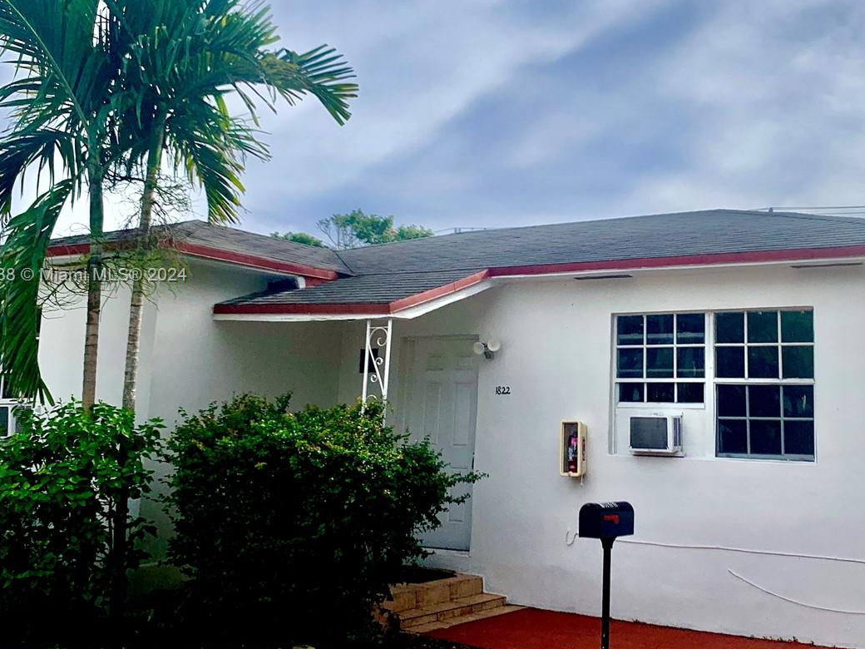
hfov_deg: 46.0
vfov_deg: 35.9
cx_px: 586
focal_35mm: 40
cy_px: 276
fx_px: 1000
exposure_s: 1/4274
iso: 25
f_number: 1.8
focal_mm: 4.25
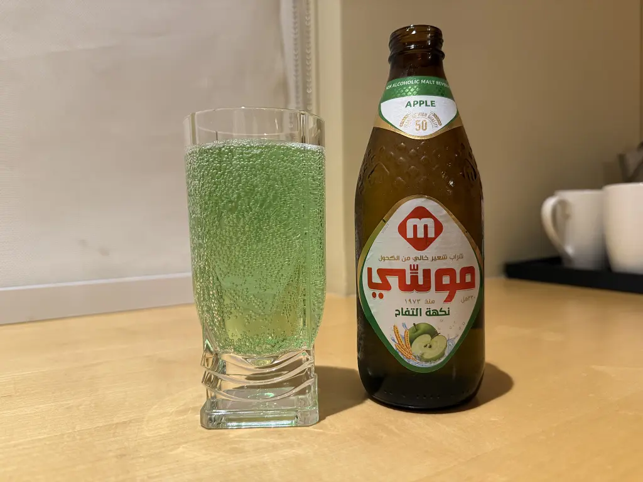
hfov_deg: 71.6
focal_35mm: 24
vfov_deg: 56.8
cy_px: 241
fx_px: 446
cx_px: 322
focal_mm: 6.76
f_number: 1.78
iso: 200
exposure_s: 1/60
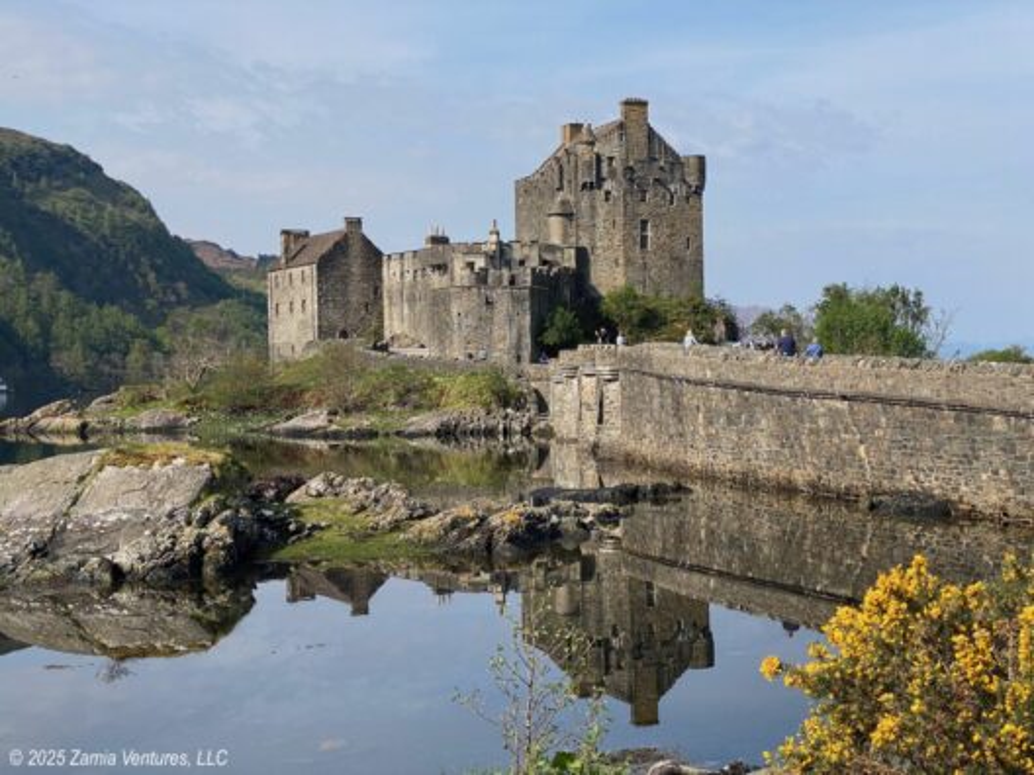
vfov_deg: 28.0
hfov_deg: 36.8
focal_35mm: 52
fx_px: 1553
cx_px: 517
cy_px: 388
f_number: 2
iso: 20
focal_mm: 6
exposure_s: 1/1497
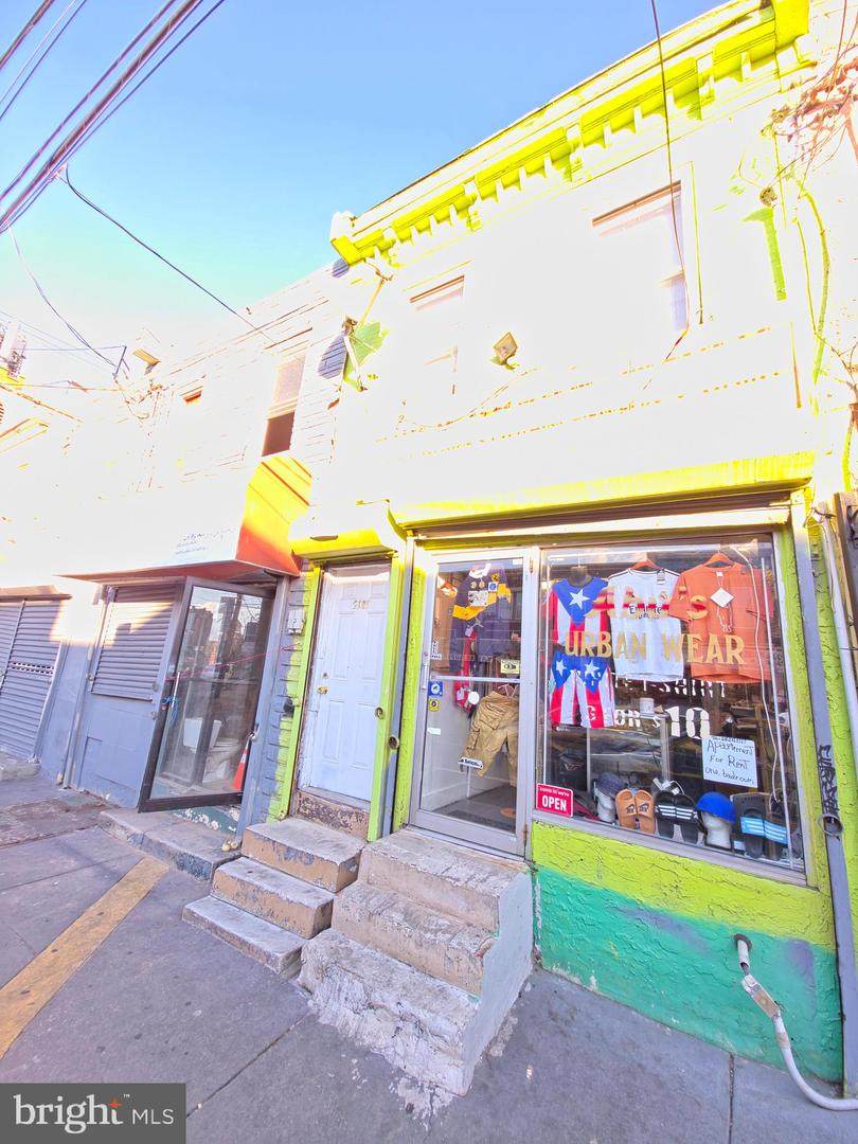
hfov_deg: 89.9
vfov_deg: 106.2
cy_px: 572
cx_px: 429
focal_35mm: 13
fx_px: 430
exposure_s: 1/350
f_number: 1.9
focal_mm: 2.2
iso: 100
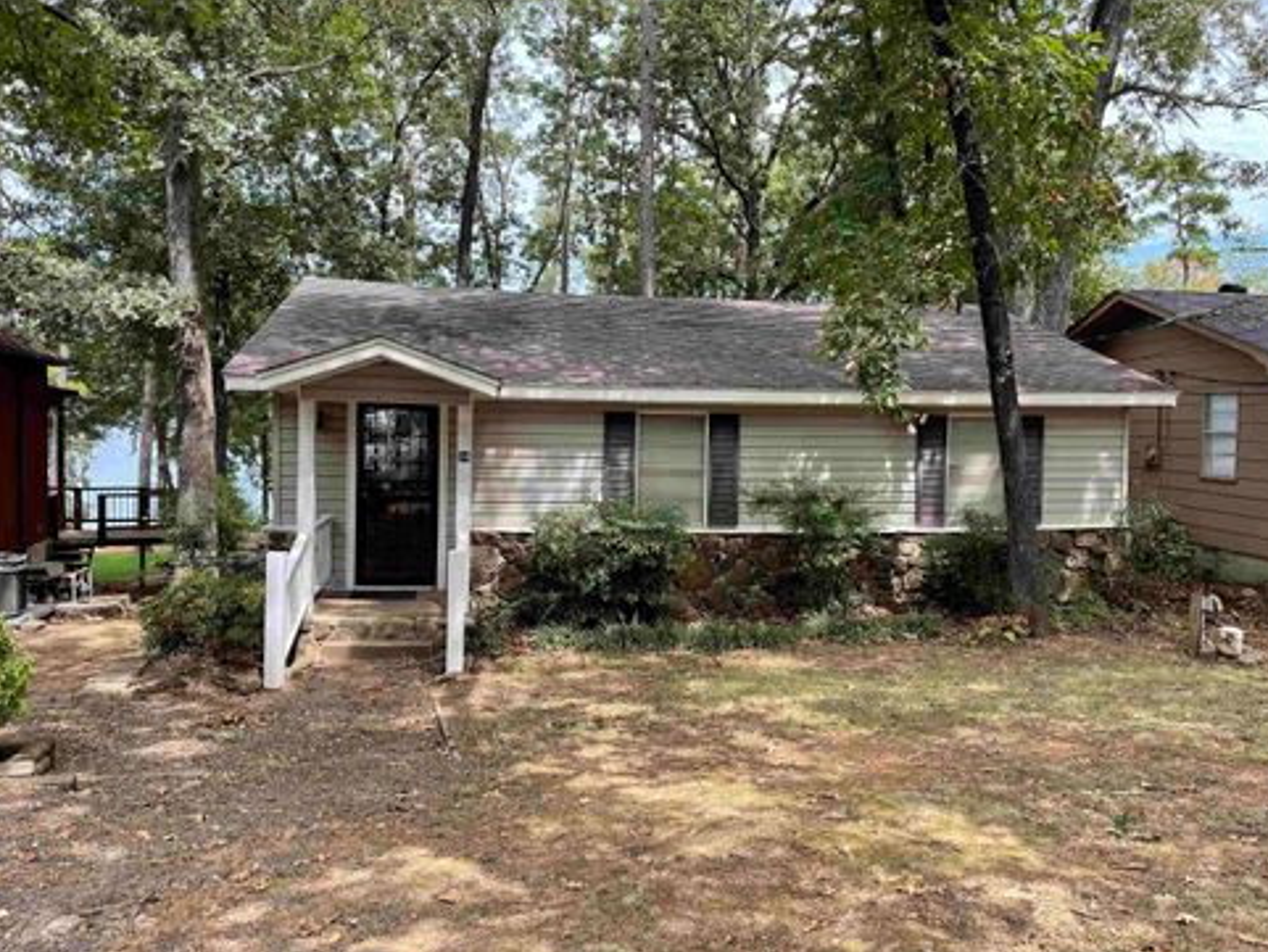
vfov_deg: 51.4
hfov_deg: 65.3
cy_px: 465
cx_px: 654
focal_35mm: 27
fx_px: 989
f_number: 1.6
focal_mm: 4.2
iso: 32
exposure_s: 1/596
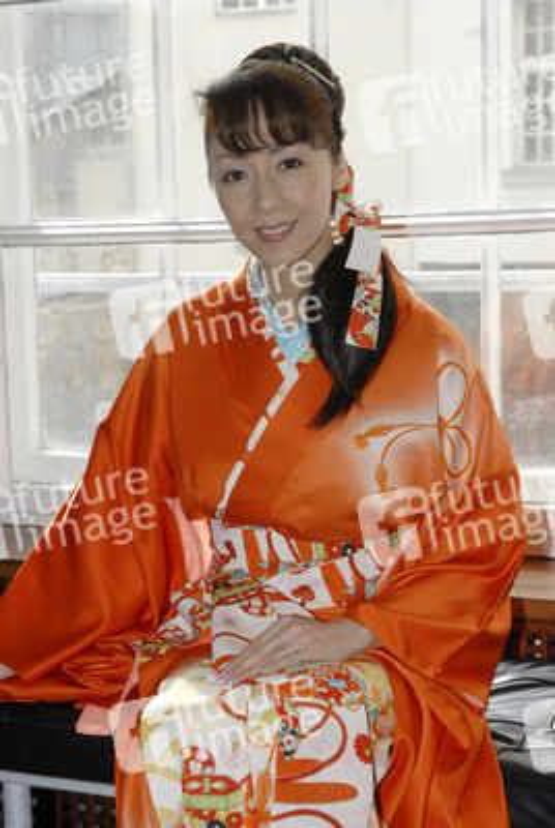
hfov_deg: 16.6
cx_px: 278
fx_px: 1901
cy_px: 414
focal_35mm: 82
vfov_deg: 24.6
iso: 500
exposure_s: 1/200
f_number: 8
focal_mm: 55
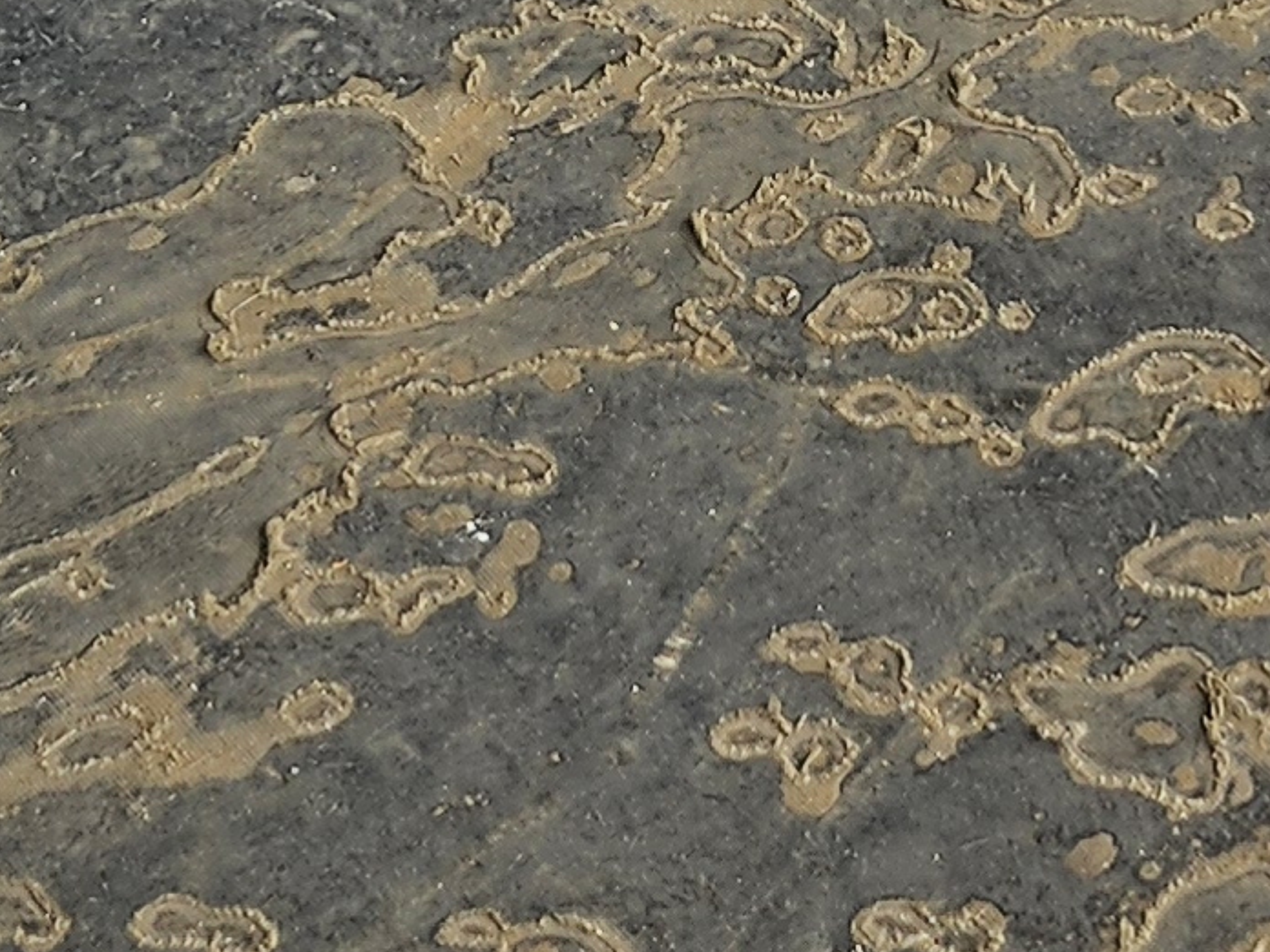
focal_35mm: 138
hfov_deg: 14.3
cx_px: 723
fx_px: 5063
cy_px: -1652
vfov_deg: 9.1
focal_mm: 5
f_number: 1.8
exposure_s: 1/266
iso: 50
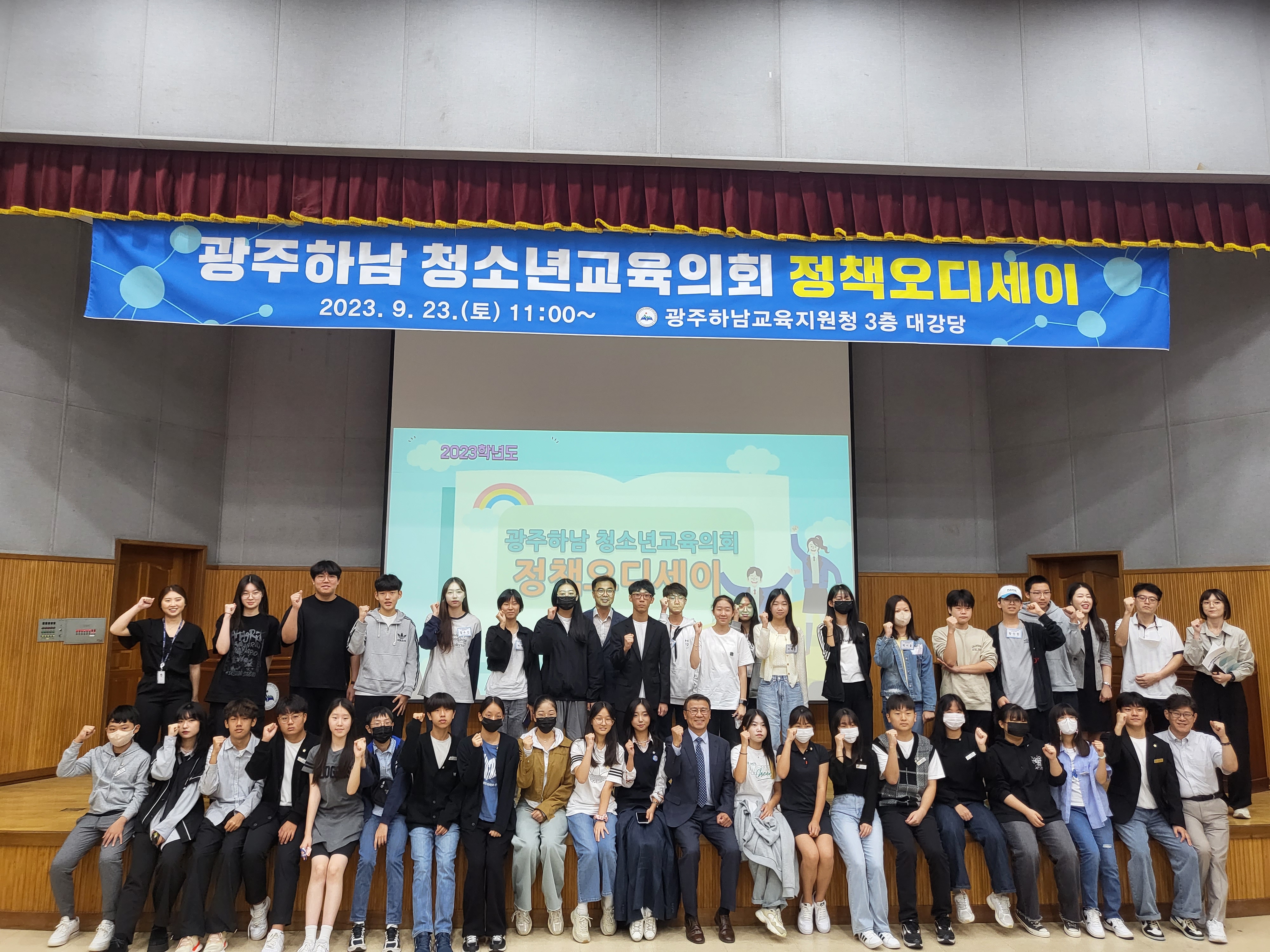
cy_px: 476
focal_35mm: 26
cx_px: 635
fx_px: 954
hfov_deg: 67.3
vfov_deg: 53.1
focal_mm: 4.25
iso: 160
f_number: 1.8
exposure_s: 1/120
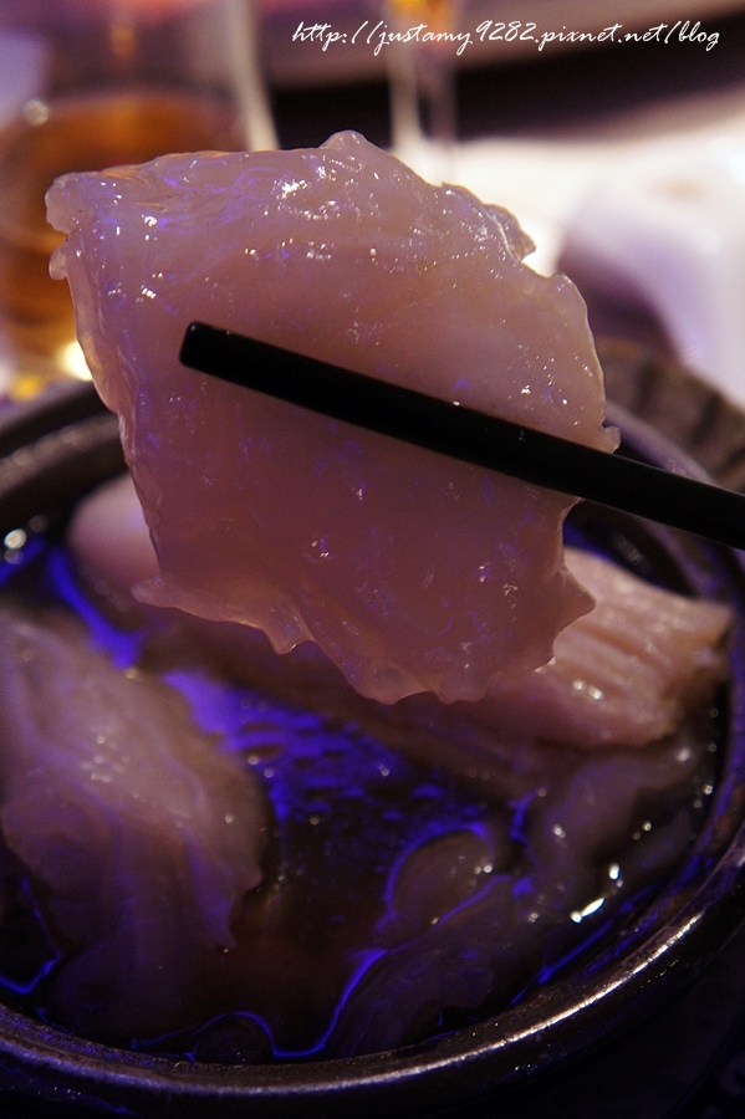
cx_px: 372
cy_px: 560
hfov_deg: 24.4
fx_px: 1725
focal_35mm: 56
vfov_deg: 36.0
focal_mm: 37
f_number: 4.5
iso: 1600
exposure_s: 1/15
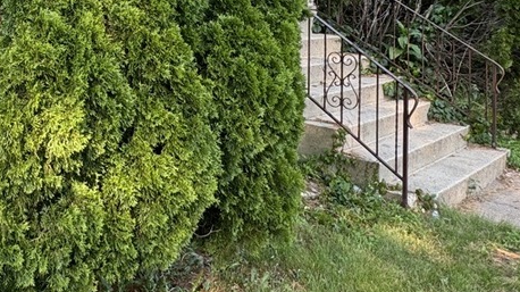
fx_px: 661
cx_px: 69
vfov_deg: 23.4
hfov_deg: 40.2
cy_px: -27
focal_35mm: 48
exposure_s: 1/172
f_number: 2.2
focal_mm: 2.22
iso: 40
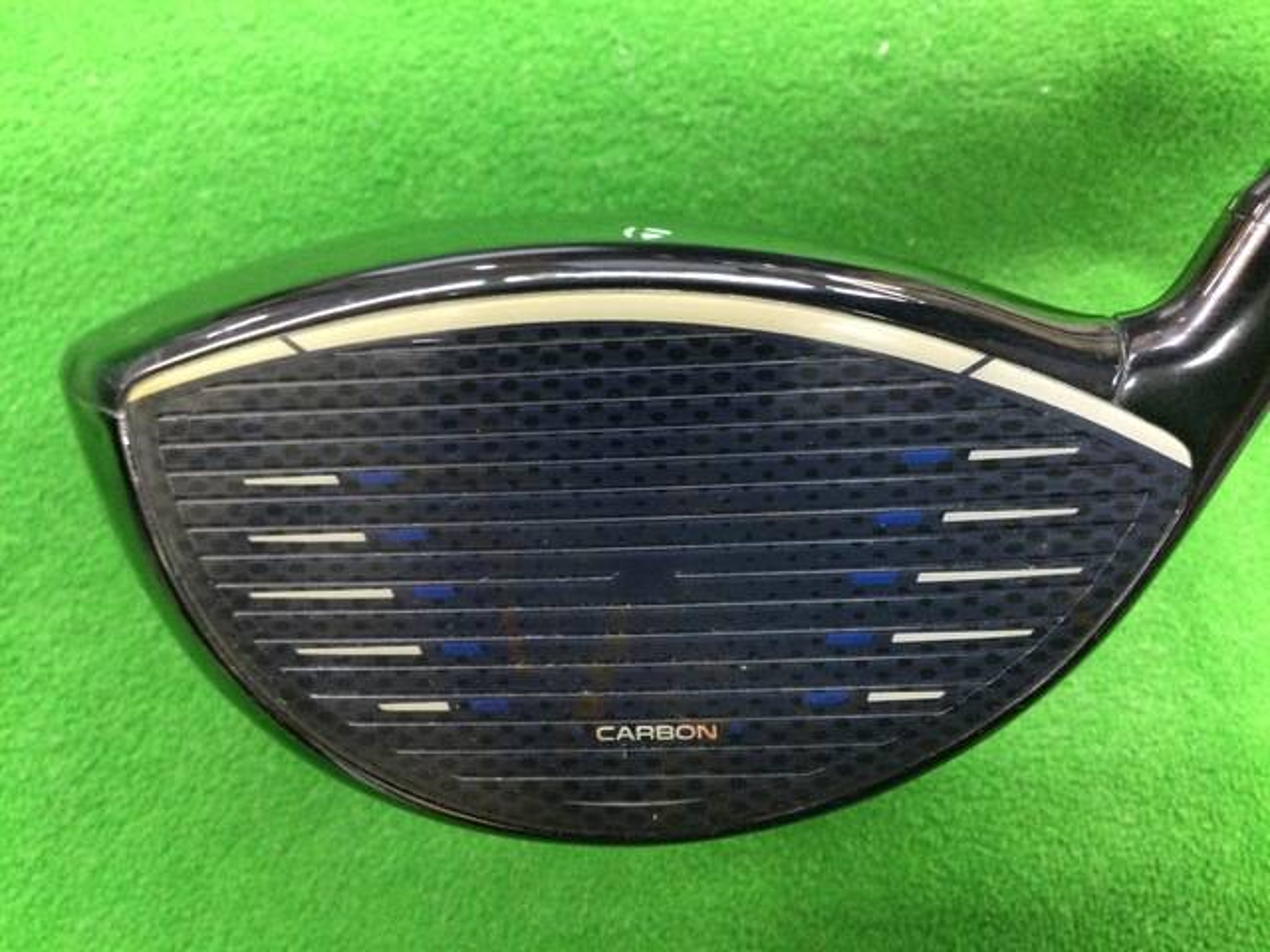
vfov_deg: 45.4
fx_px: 1137
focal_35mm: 31
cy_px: 476
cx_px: 635
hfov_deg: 58.4
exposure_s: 1/20
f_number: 2.4
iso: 200
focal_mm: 3.3
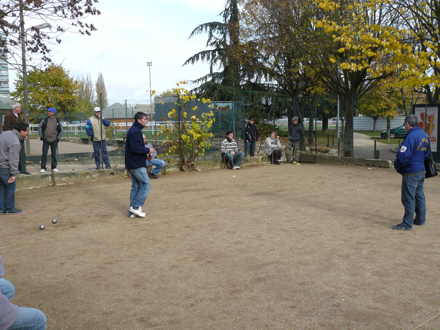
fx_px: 458
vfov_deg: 39.7
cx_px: 220
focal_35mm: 36
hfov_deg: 51.4
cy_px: 165
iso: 100
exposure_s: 1/200
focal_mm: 6
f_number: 4
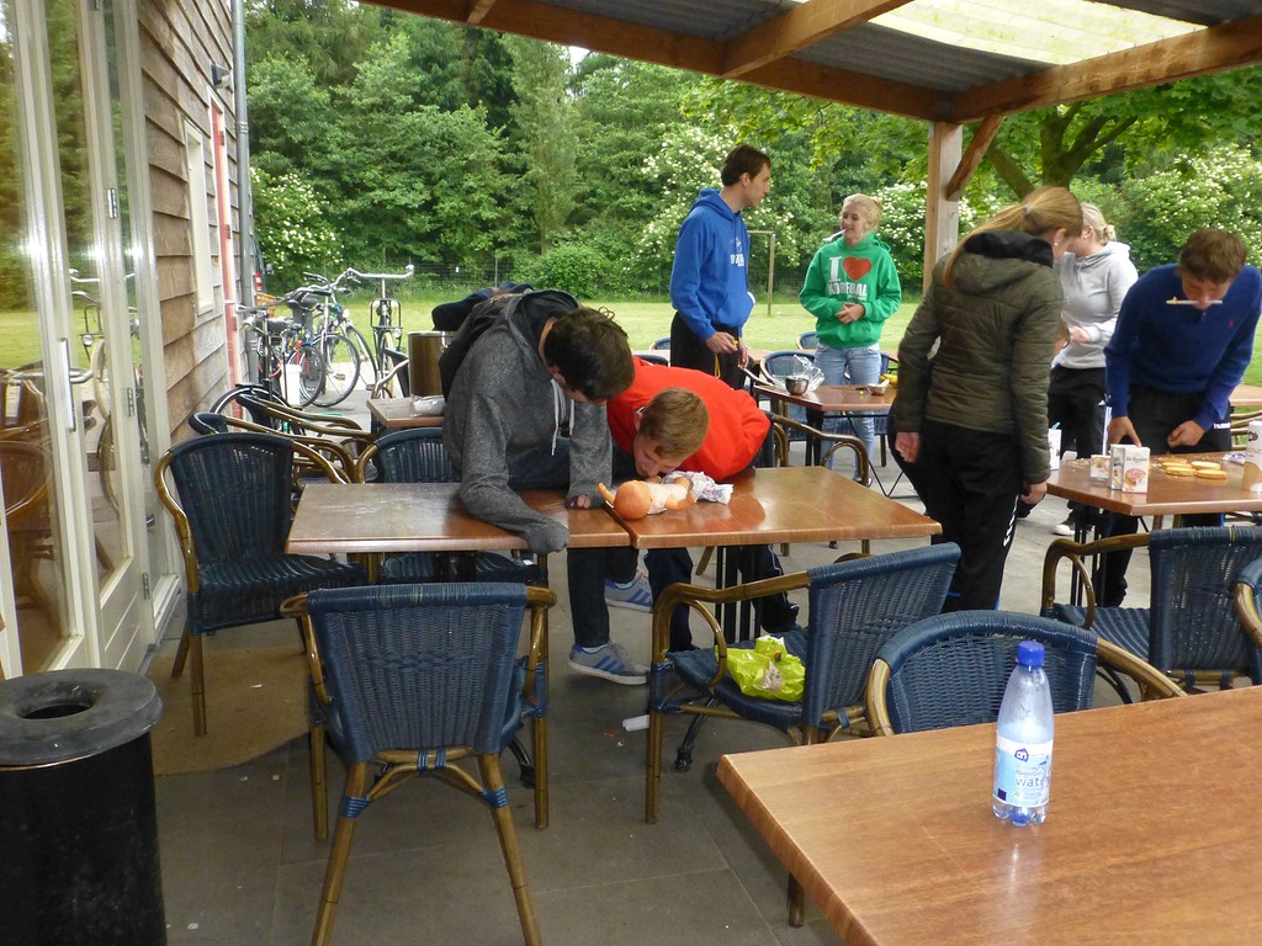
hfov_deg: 60.0
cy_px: 473
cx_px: 631
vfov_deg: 46.8
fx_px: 1094
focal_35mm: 30
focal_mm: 5.4
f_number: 3.6
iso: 800
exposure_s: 1/60
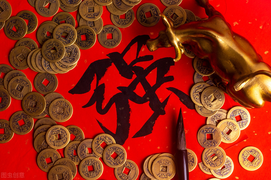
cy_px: 90
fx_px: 391
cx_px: 136
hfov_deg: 38.2
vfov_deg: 25.9
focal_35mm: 52
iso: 100
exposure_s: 1/125
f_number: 11
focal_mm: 35
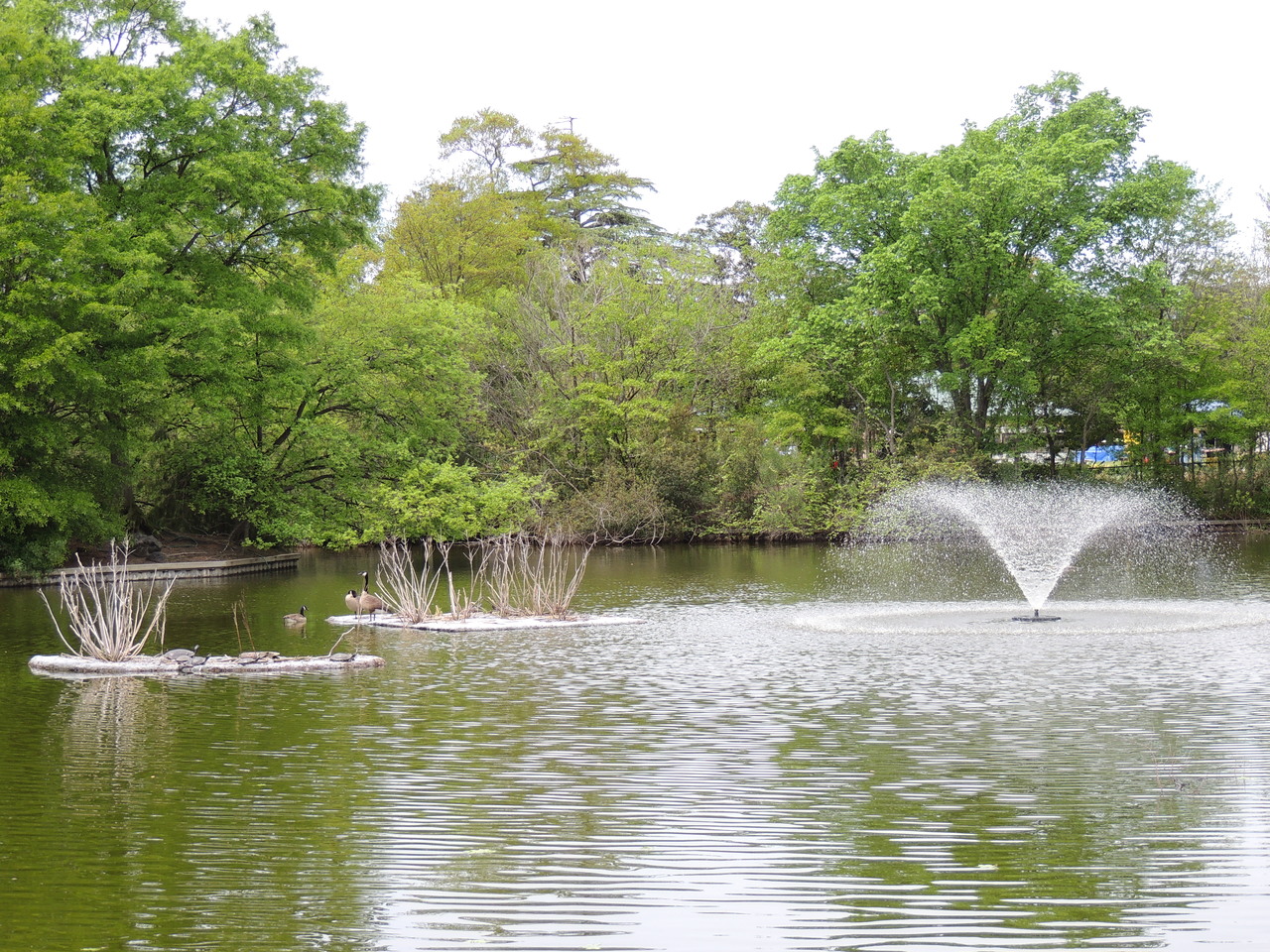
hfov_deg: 26.0
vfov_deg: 19.6
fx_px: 2752
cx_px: 635
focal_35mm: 75
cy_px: 476
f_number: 3.9
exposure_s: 1/320
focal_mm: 13.3
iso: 100
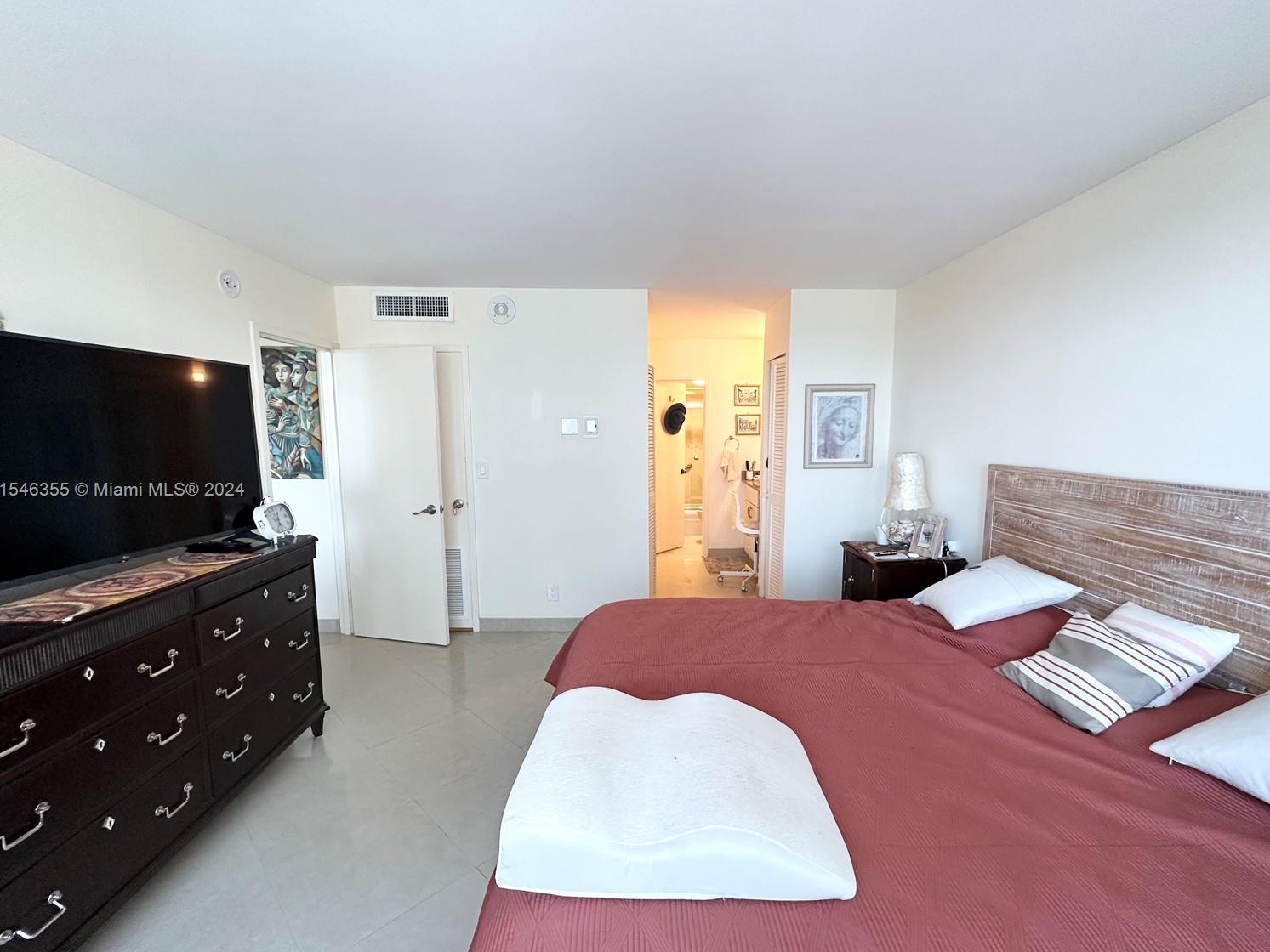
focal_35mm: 15
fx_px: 550
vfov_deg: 81.7
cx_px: 653
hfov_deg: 98.1
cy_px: 491
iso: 160
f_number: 2.2
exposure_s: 1/60
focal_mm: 2.22
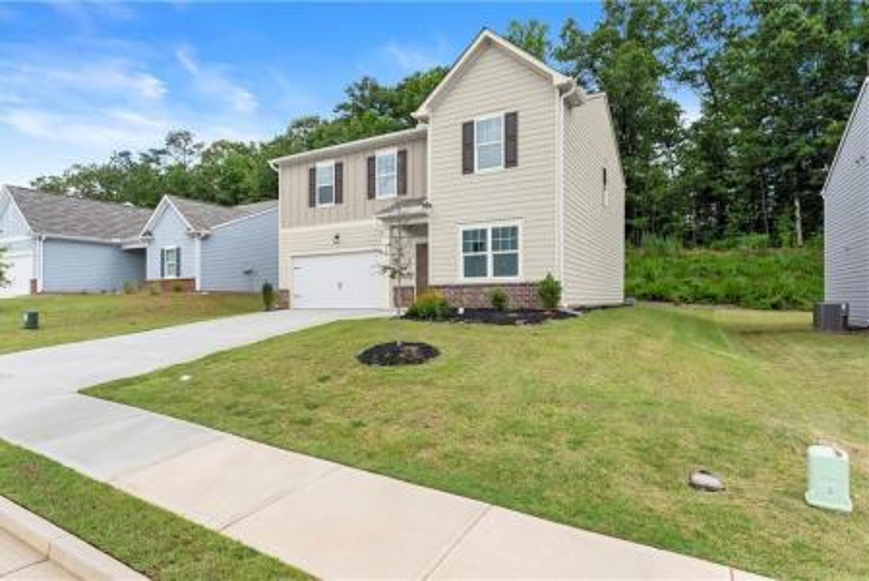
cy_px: 290
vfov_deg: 65.2
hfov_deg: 87.5
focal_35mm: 19
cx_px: 434
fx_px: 454
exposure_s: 1/800
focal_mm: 18.8
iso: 640
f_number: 10
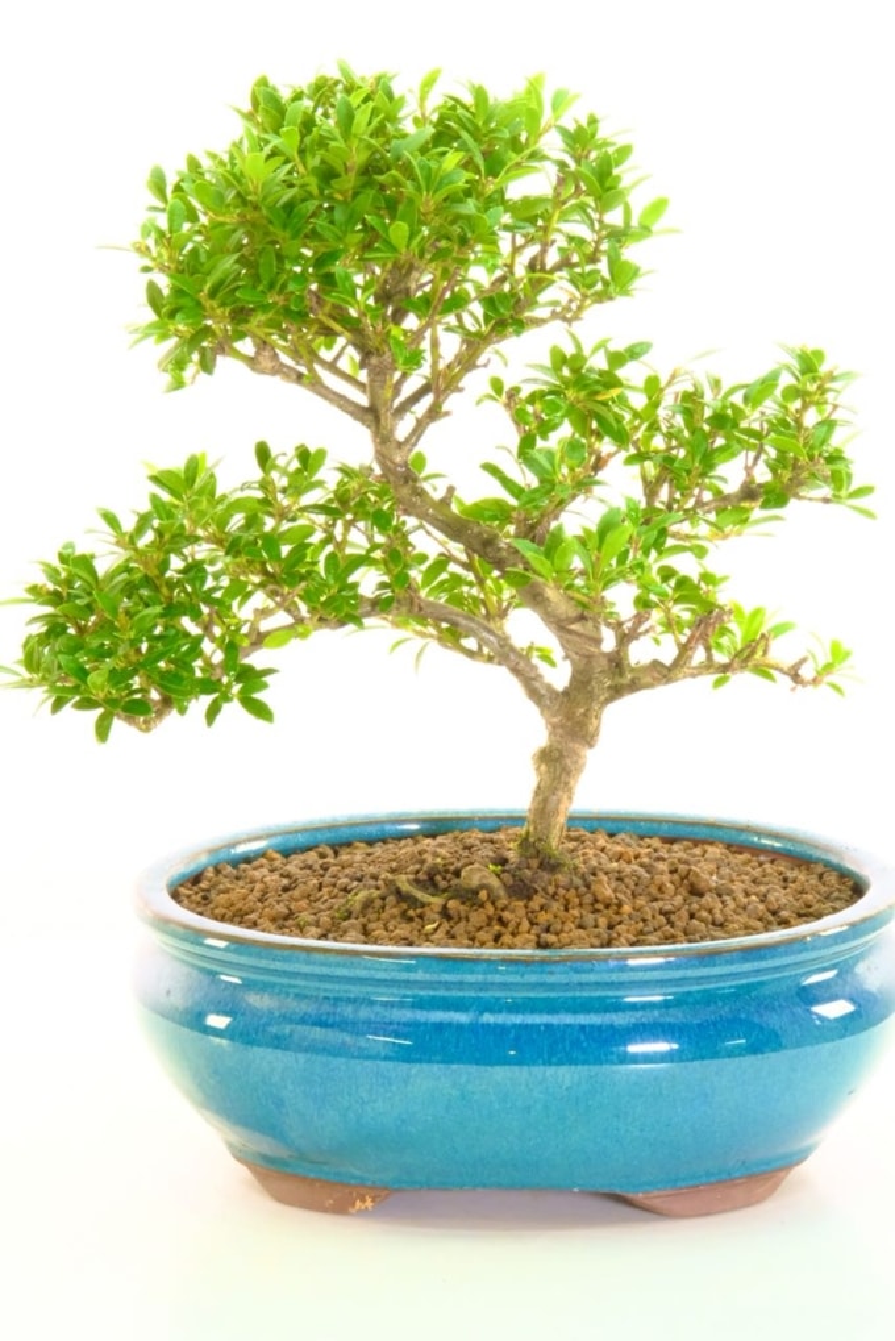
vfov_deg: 10.7
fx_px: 7155
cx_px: 448
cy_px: 670
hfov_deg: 7.2
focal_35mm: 192
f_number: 22
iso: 5000
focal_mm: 128
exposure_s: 1/30
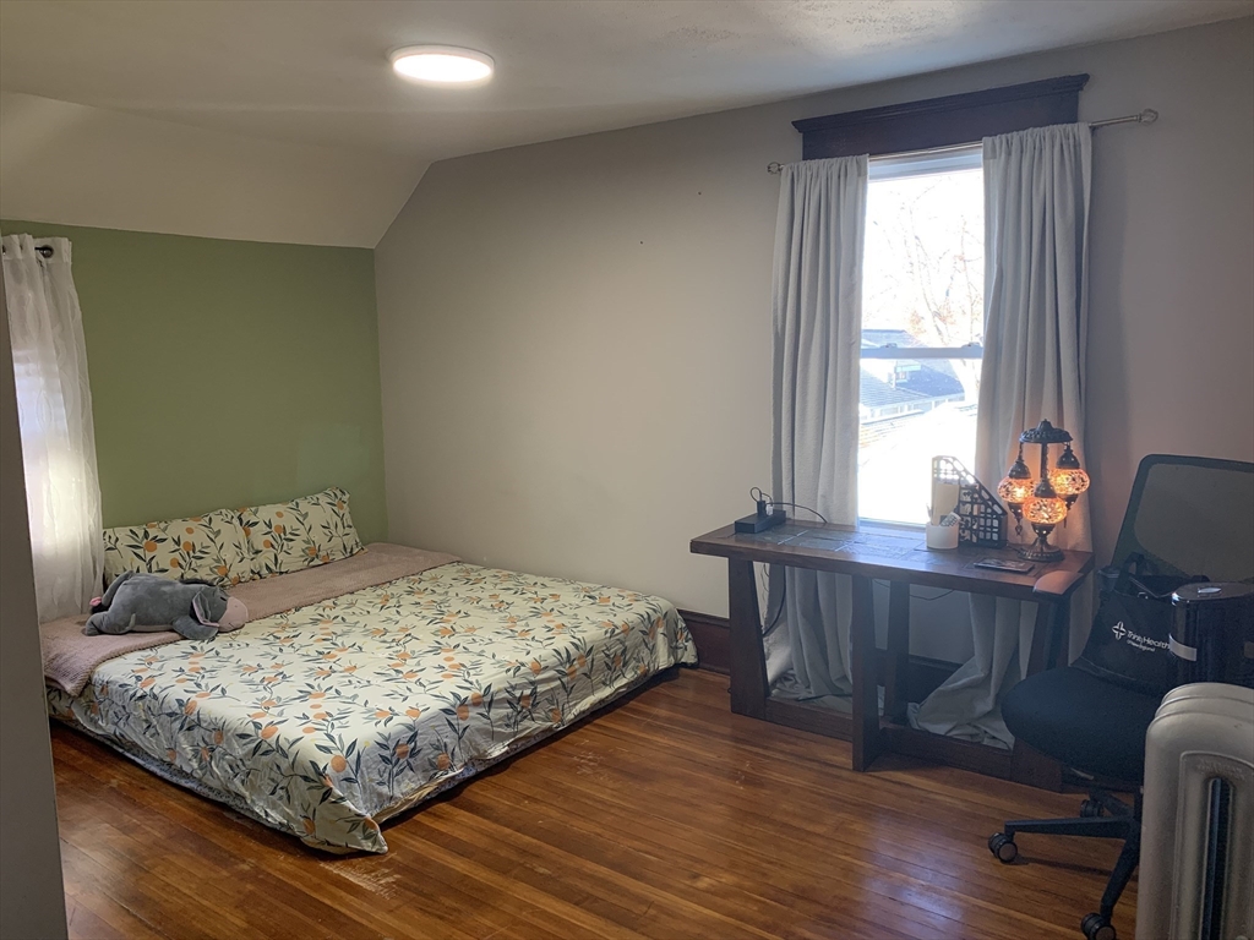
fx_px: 942
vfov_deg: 53.1
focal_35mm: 26
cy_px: 470
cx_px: 627
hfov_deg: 67.3
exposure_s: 1/60
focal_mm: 4.25
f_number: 1.8
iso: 50
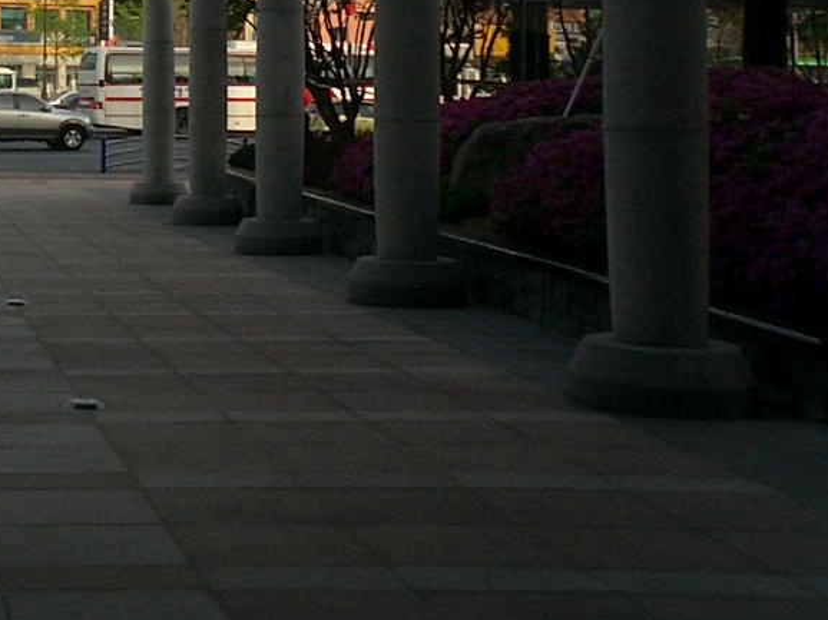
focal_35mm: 82
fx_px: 1961
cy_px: -40
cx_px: -10
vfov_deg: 17.4
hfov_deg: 22.9
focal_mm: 5.6
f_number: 3.5
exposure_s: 1/500
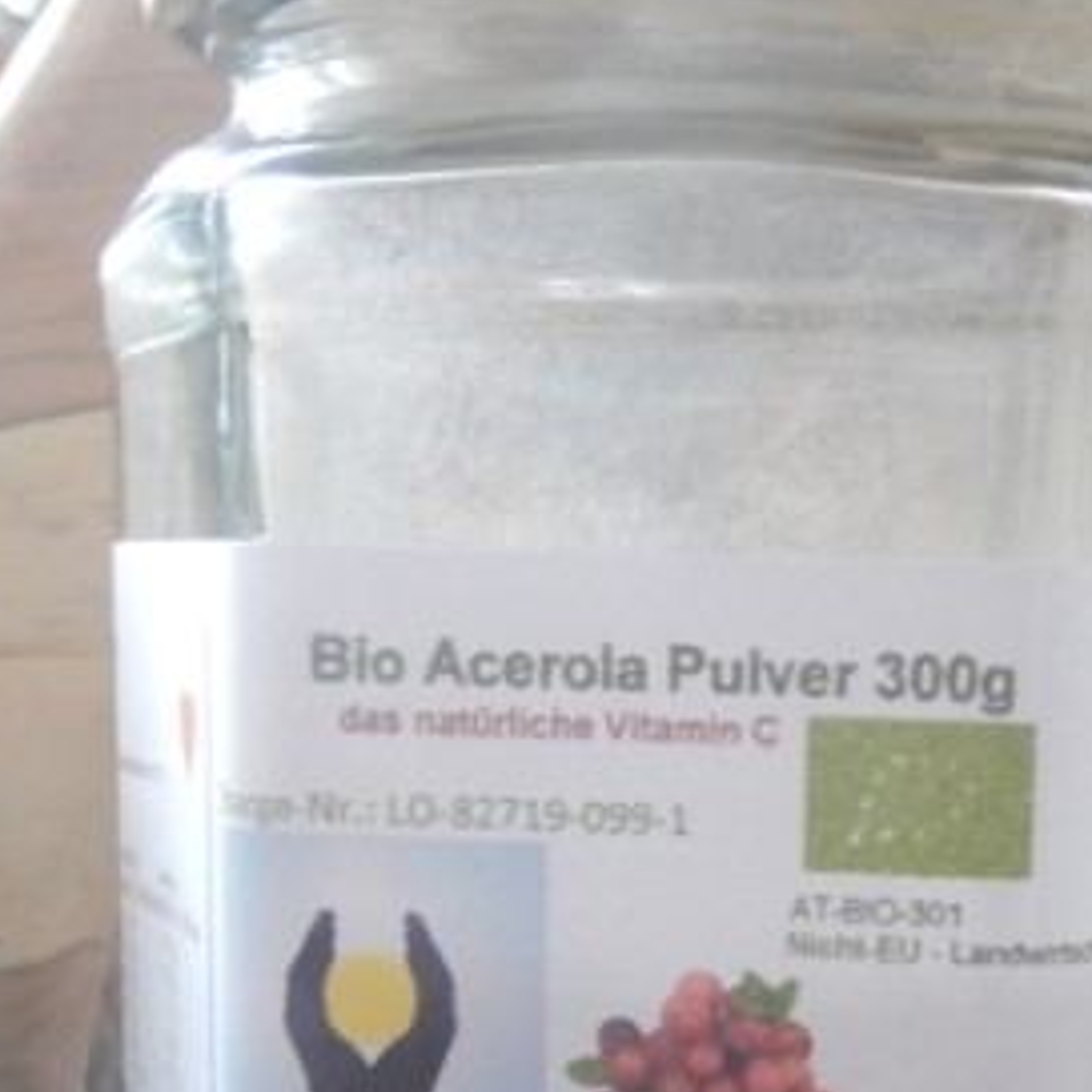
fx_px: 2855
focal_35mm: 80
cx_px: 923
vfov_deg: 21.0
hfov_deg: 21.3
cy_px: 1060
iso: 450
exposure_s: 1/8
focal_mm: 4.3
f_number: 3.4
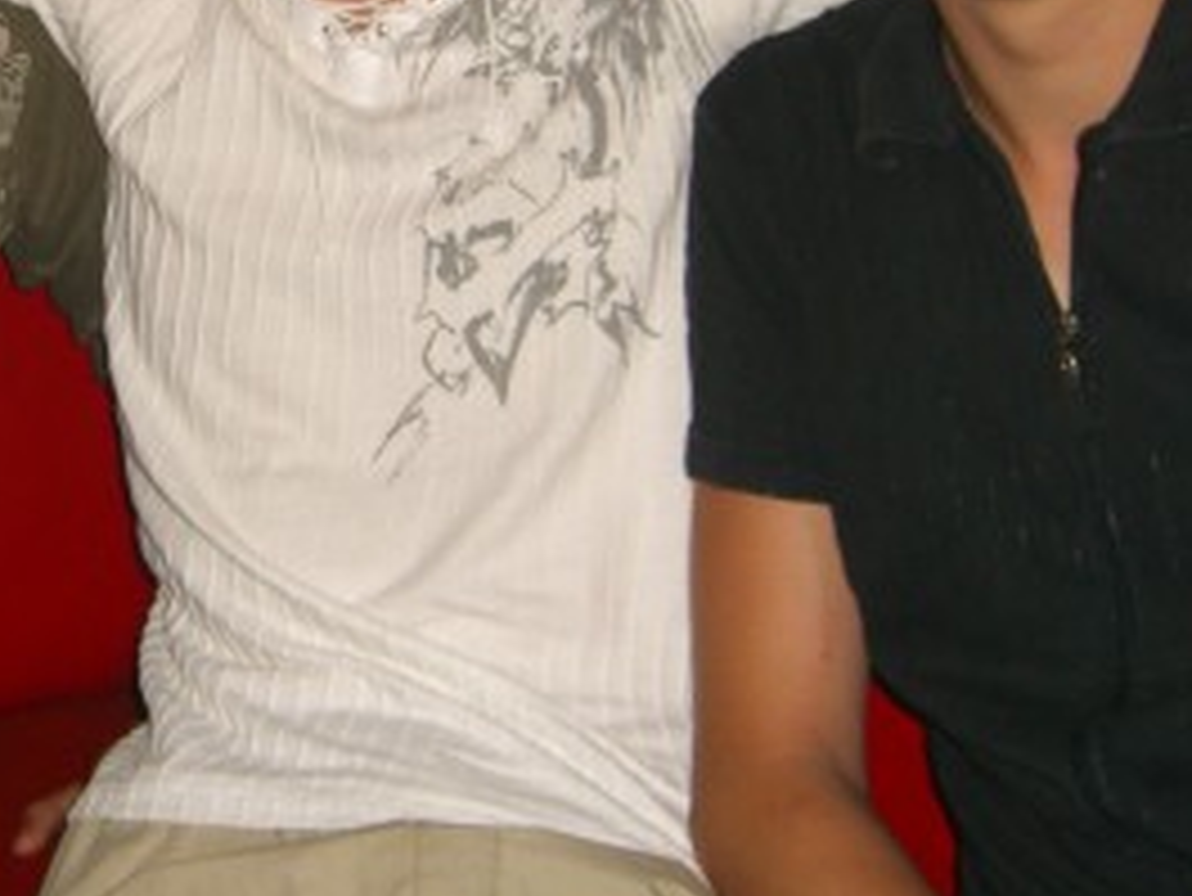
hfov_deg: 22.5
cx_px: 261
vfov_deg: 17.0
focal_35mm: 86
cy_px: 158
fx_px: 2963
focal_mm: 7.9
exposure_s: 1/60
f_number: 2.8
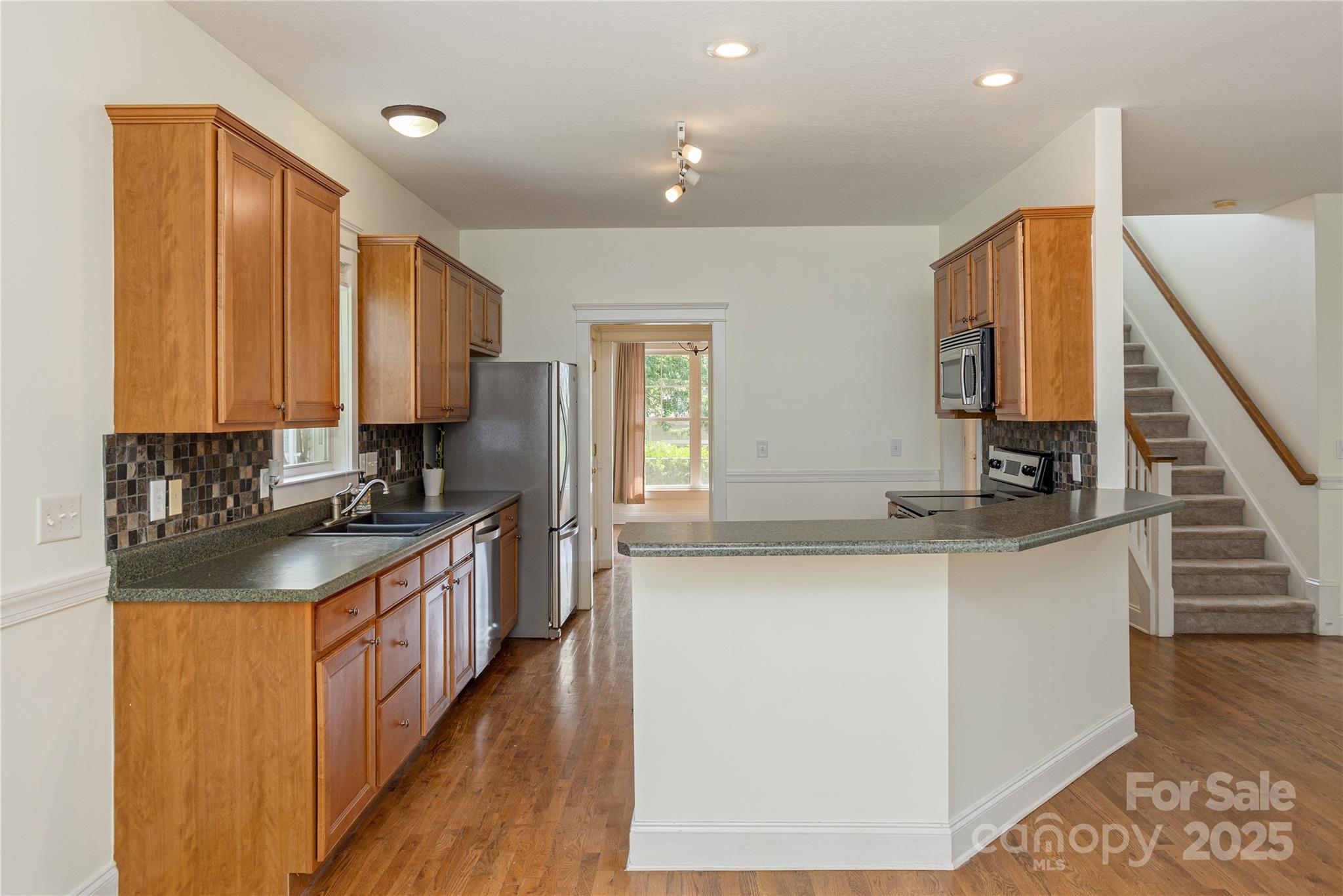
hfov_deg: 78.6
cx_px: 672
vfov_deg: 57.2
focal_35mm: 22
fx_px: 821
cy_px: 448
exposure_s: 1/60
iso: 320
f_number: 7.1
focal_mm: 22
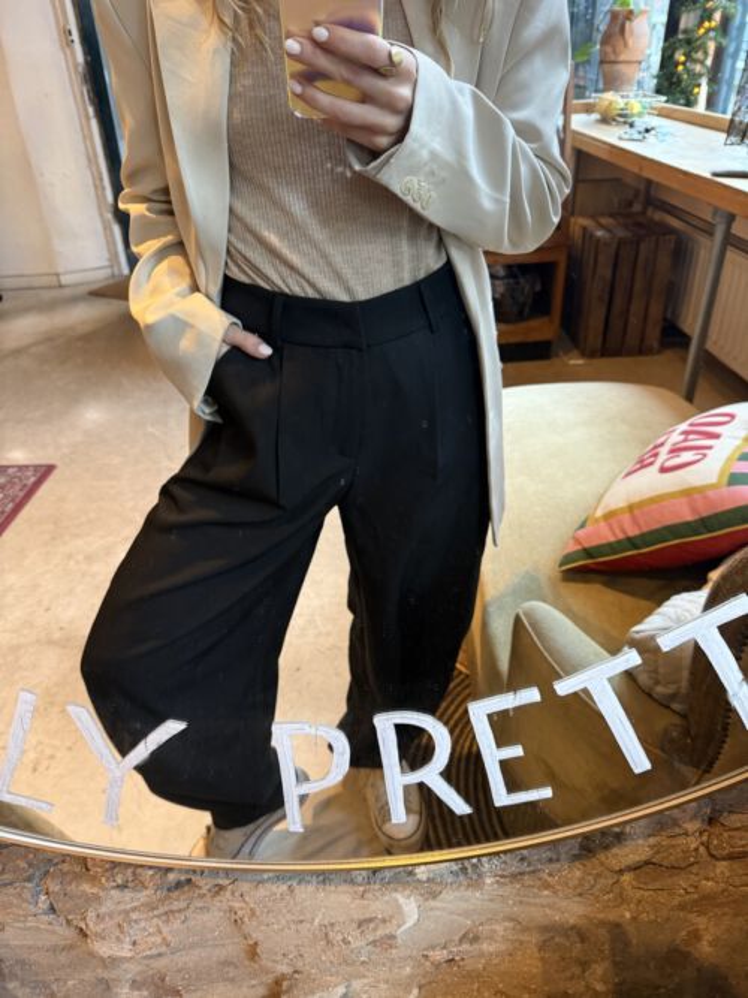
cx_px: 374
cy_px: 499
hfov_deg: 56.8
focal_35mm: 24
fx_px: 692
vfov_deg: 71.6
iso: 400
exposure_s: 1/50
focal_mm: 6.76
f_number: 1.78
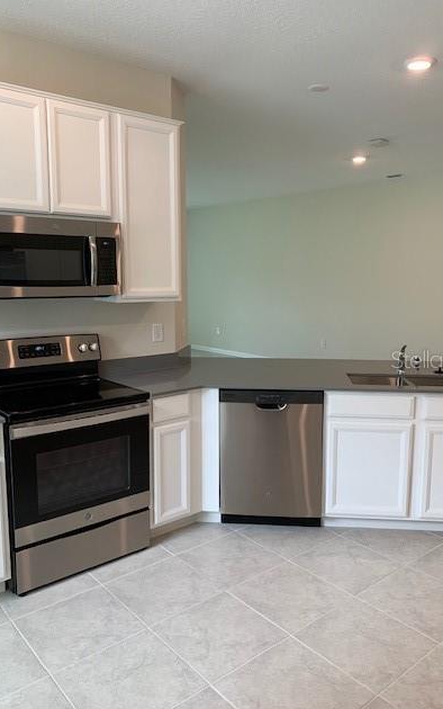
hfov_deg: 44.6
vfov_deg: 66.5
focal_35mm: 28
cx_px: 227
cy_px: 359
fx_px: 541
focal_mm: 4.25
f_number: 1.8
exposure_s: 1/120
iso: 64
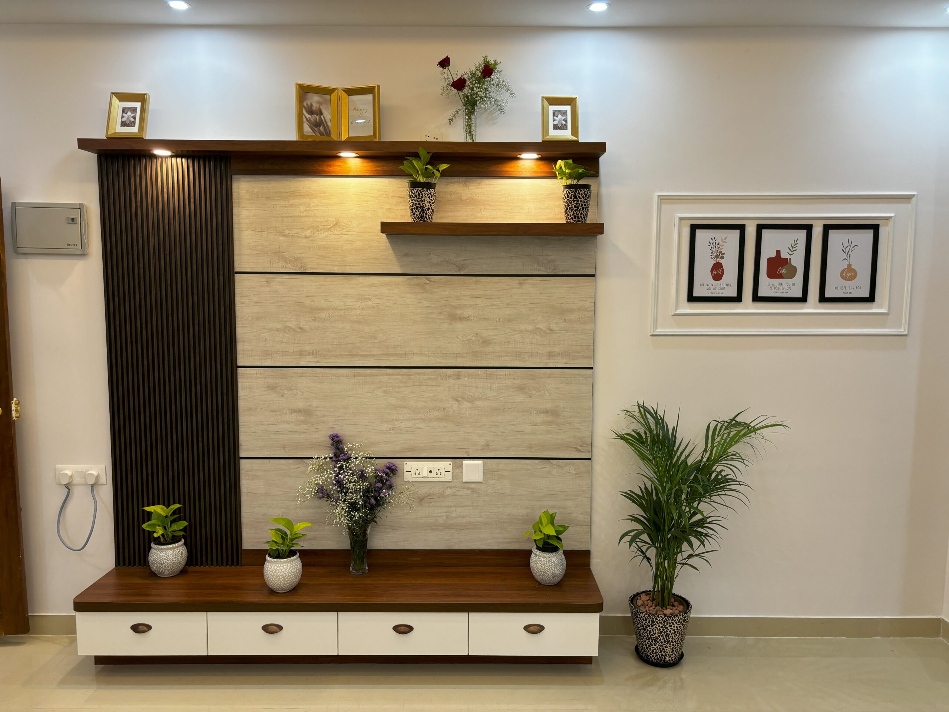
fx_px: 713
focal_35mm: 26
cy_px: 356
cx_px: 474
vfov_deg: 53.1
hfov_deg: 67.3
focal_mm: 5.96
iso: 80
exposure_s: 1/50
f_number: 1.6
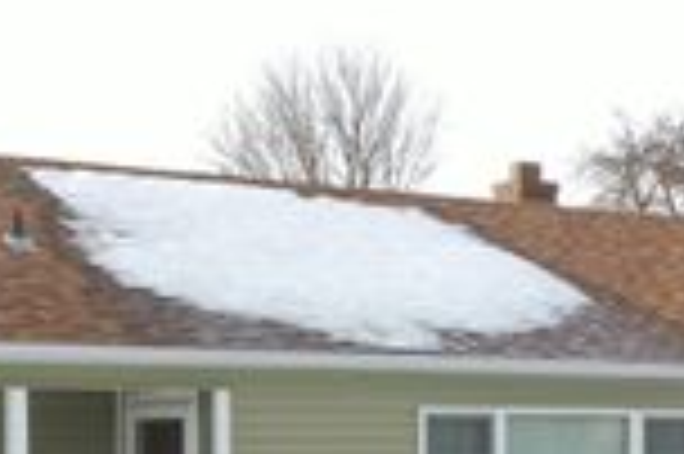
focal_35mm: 92
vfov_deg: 14.5
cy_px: 506
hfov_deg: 22.0
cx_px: 198
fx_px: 1746
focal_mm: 10.26
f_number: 10
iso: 200
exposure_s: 1/100
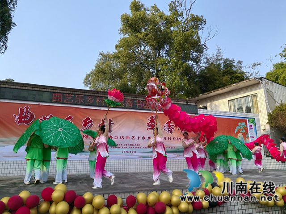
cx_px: 143
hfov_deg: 65.3
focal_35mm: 27
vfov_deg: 51.4
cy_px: 107
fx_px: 223
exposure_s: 1/2174
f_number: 1.9
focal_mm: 5.52
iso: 50
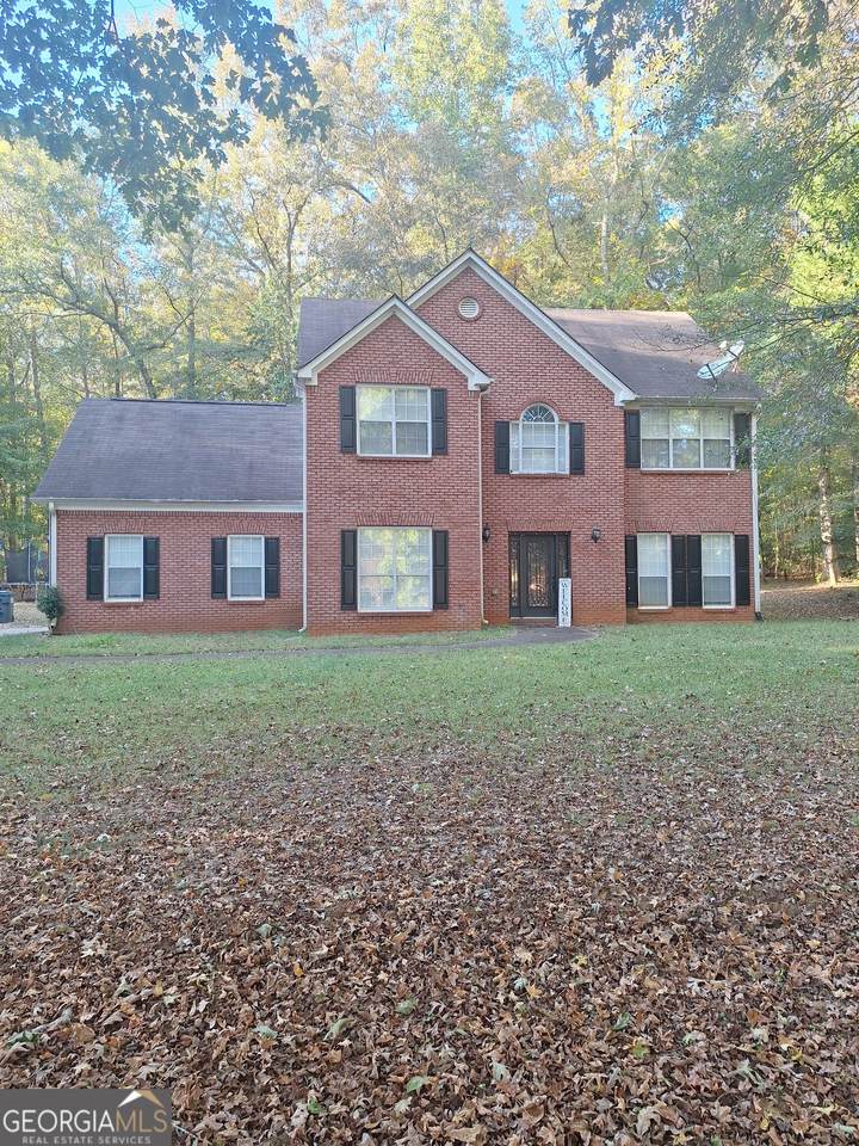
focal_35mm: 23
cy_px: 573
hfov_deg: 58.9
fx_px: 761
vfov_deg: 73.9
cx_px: 430
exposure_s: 1/120
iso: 50
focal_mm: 5.54
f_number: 1.8
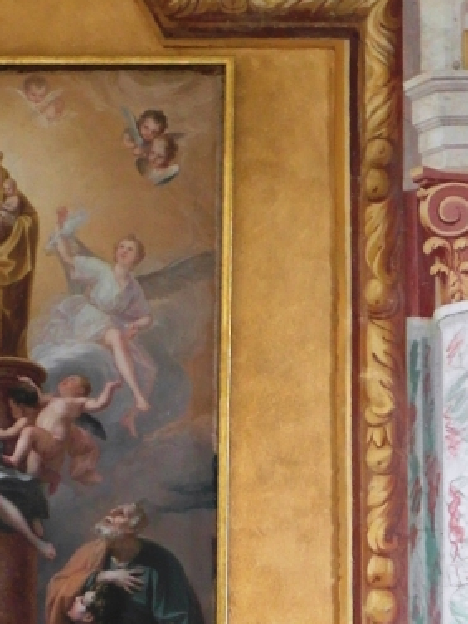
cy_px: 587
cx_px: 43
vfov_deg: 9.5
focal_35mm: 207
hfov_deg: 7.2
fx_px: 3731
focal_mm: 12.3
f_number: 2.3
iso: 200
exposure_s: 1/45
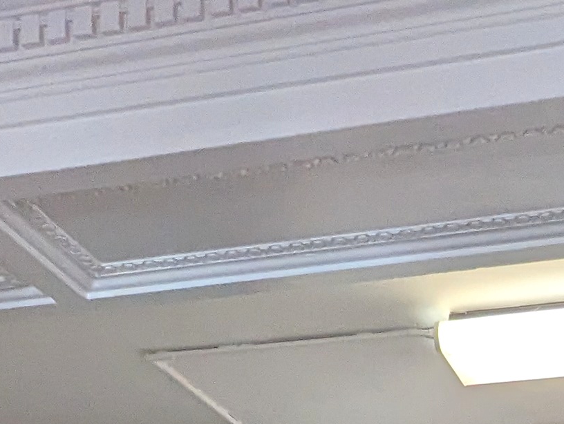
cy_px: 829
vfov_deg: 15.2
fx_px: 1305
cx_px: 444
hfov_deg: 24.0
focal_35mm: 80
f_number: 2.2
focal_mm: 2.35
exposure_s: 1/30
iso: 106
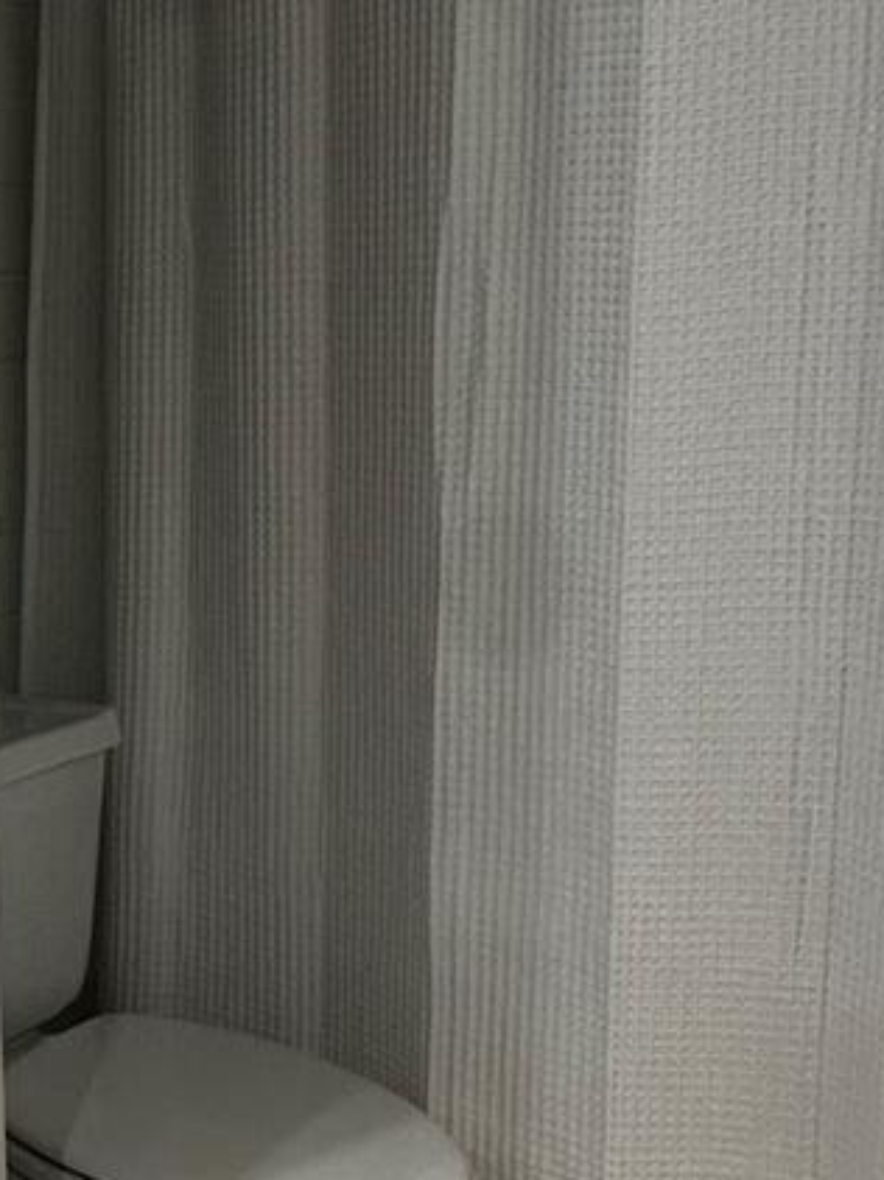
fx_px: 1738
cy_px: 604
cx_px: -241
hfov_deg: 25.0
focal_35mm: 51
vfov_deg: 37.5
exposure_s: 1/120
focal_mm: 2.22
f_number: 2.2
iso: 200
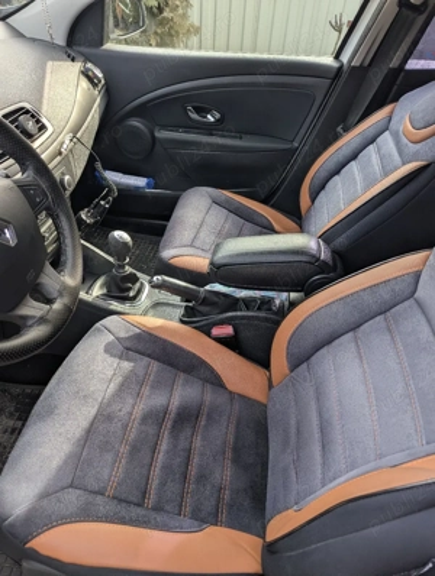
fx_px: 401
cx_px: 218
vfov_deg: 71.5
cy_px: 288
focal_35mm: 24
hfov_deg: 57.0
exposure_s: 1/200
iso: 41
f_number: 1.85
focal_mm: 6.81
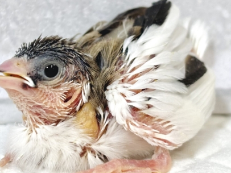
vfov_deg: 18.0
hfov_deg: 23.8
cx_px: 107
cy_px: 98
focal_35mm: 82
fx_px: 547
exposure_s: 1/50
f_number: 1.6
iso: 25
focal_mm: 5.96
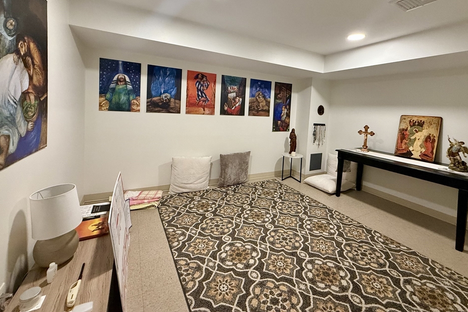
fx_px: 208
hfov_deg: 96.7
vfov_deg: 72.7
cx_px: 244
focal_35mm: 16
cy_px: 120
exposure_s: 1/60
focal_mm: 2.22
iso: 500
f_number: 2.2
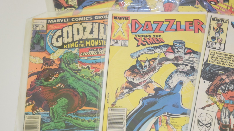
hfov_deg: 27.9
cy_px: 75
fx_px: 471
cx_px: 117
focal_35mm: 76
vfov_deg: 15.9
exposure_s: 1/60
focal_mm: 48
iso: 3200
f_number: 5.3
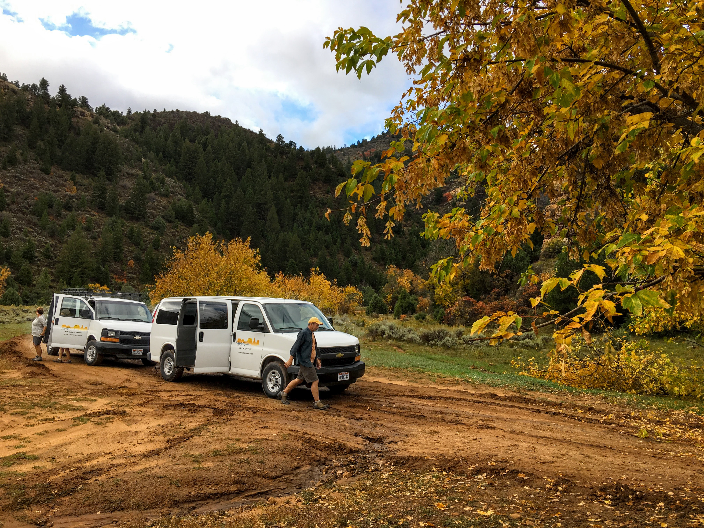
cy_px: 264
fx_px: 590
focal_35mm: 29
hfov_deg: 61.7
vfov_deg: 48.2
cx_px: 352
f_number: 2.2
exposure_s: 1/267
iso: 25
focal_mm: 4.15
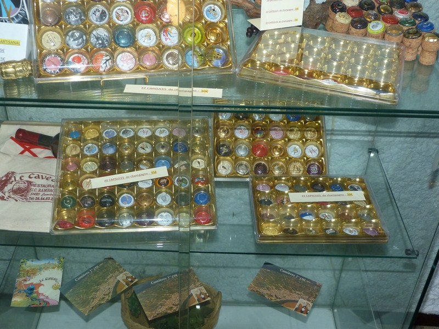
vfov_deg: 32.9
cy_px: 164
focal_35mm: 44
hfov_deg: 42.9
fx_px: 558
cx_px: 220
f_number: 3.2
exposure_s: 1/60
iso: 160
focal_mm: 7.9
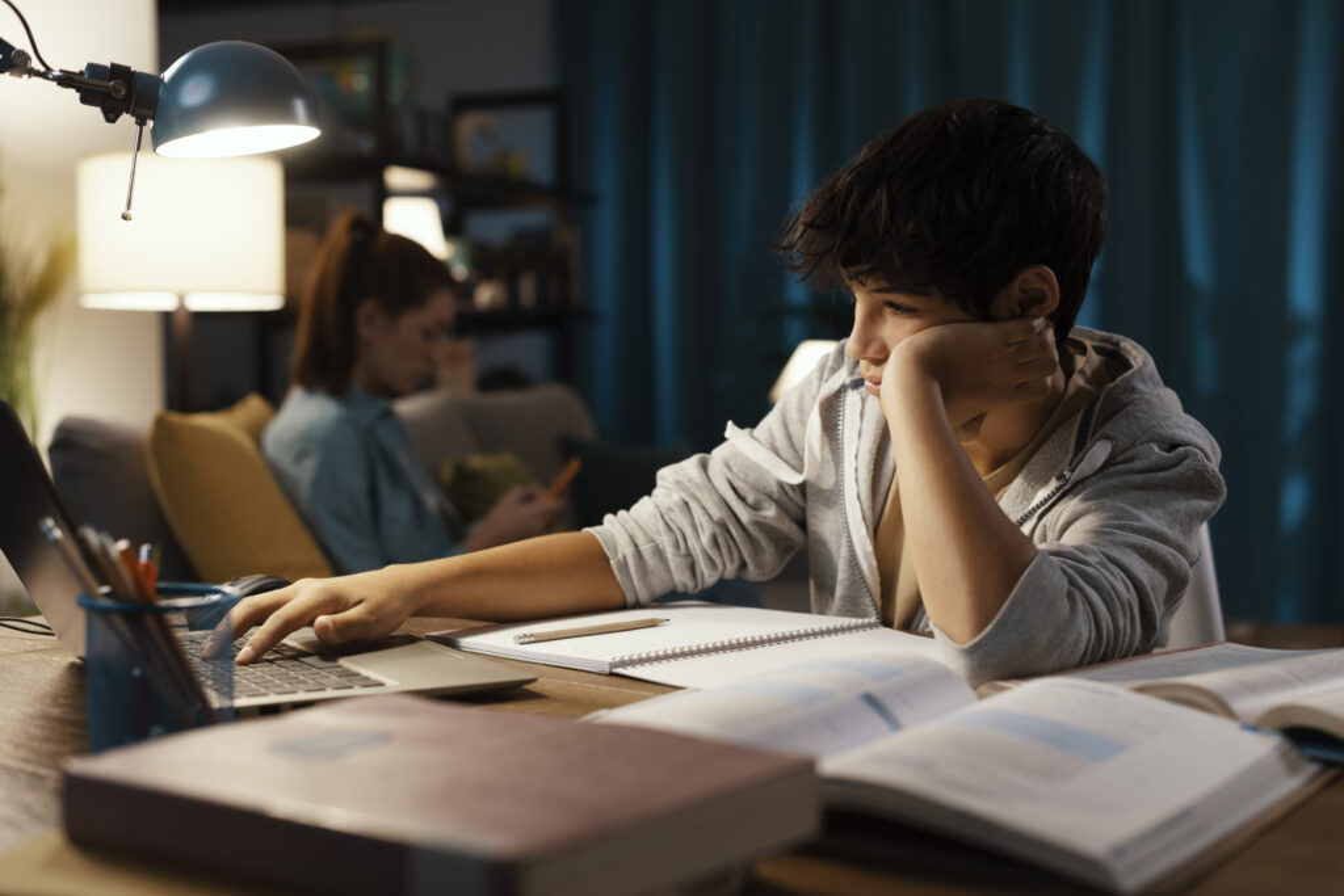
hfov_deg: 39.6
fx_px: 1867
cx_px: 672
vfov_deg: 27.0
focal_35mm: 50
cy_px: 448
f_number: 2.8
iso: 320
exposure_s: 1/80
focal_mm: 50
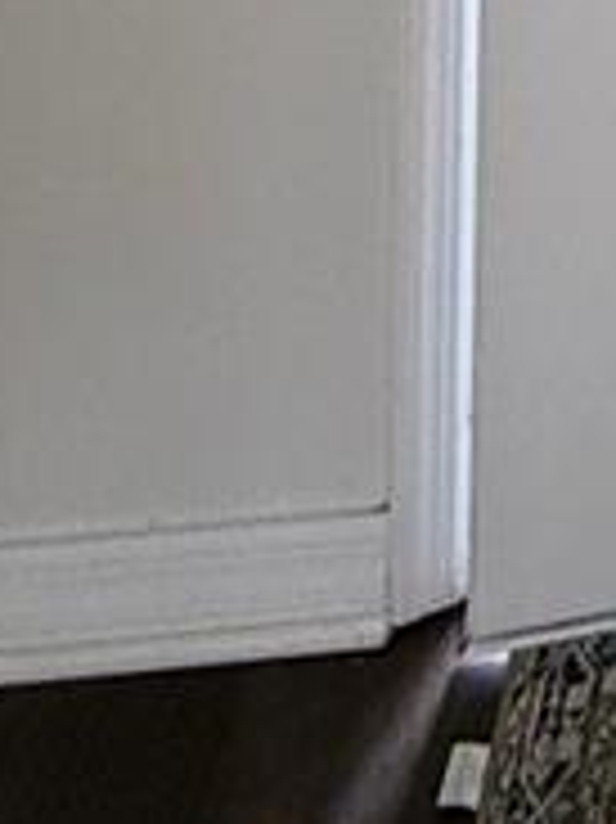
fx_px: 2185
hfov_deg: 13.5
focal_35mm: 92
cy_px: -1243
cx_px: 1272
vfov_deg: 13.8
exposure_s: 1/99
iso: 200
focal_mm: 2.22
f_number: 2.2
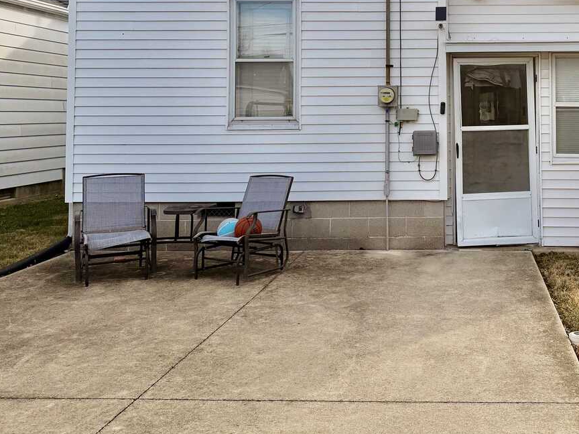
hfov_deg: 44.7
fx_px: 669
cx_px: 457
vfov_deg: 34.6
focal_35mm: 40
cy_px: 74
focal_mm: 6.76
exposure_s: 1/5714
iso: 80
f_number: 1.78
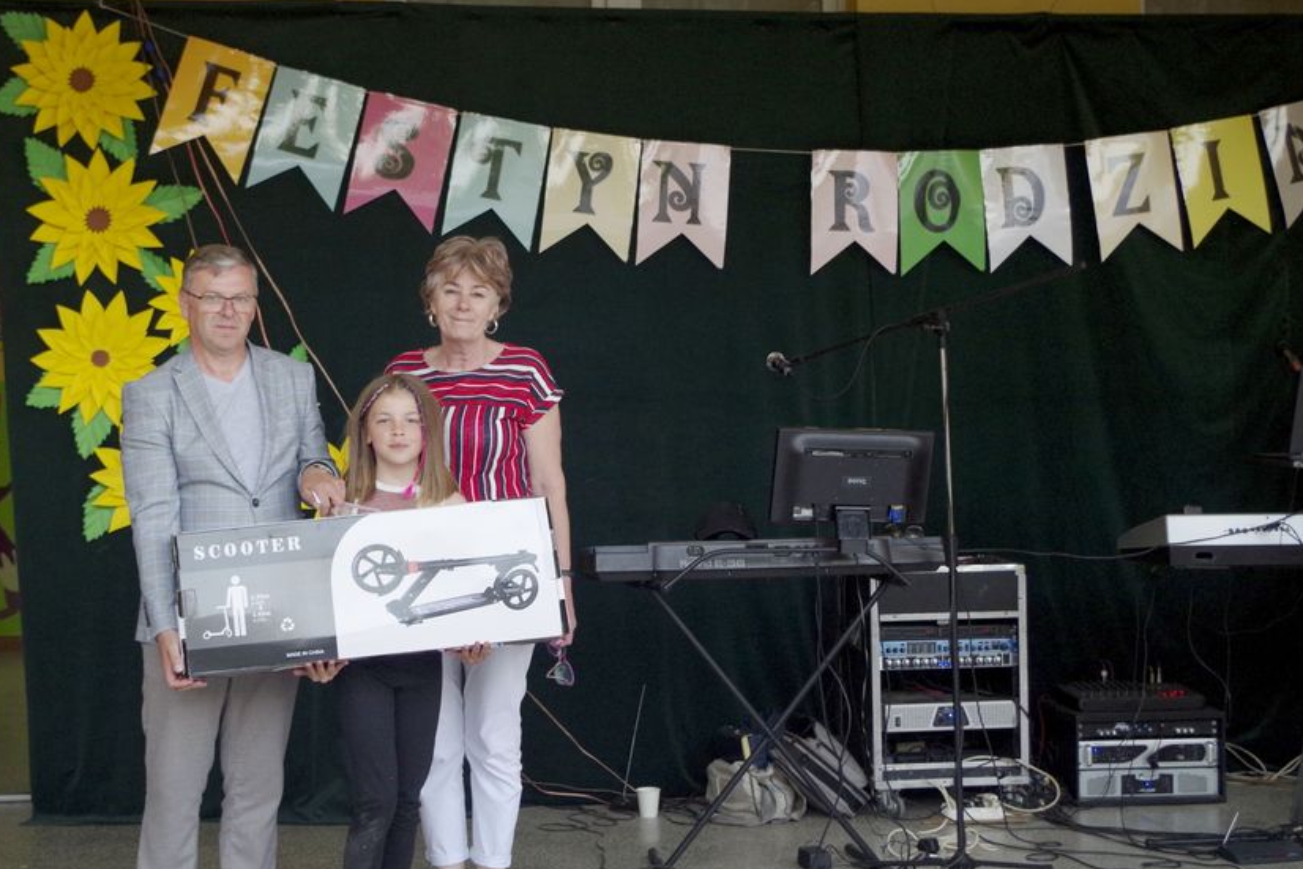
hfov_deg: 34.9
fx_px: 2063
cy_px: 422
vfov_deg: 23.8
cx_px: 510
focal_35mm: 57
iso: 800
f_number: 4
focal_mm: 30.63
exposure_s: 1/60
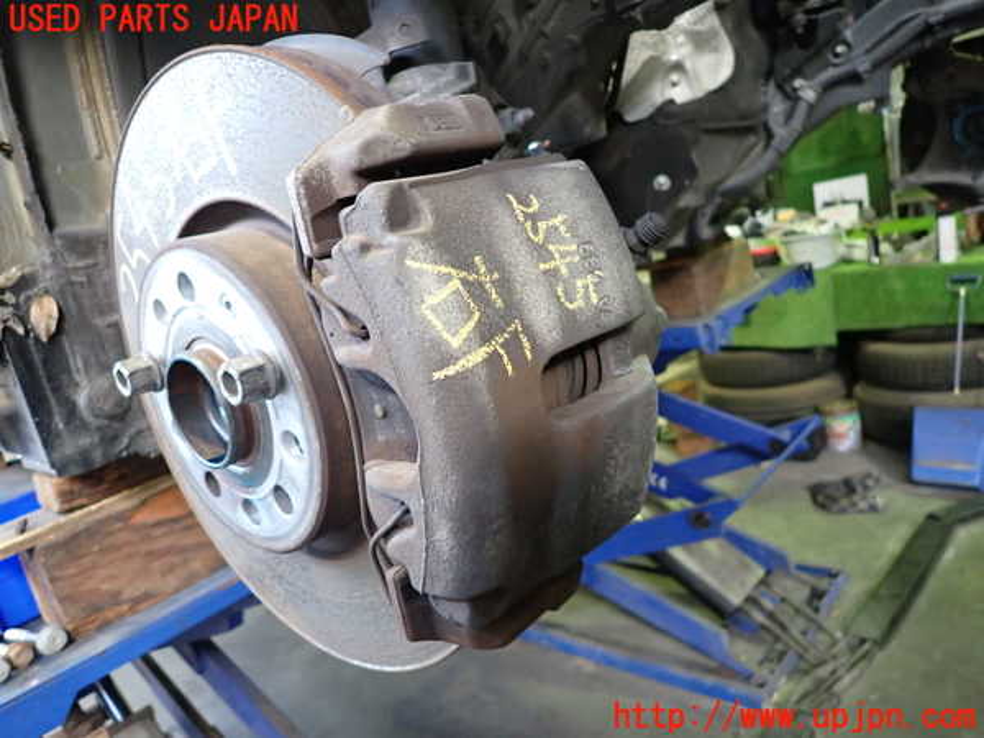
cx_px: 492
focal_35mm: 25
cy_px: 369
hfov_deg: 69.4
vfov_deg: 54.9
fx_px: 711
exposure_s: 1/30
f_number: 2
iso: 400
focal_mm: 4.5
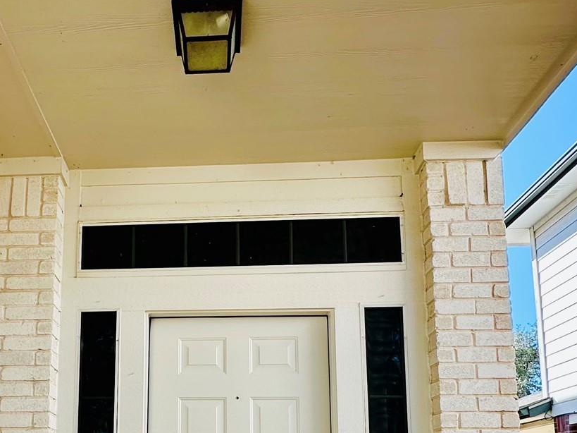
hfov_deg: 51.1
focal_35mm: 35
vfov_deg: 37.2
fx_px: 583
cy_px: 413
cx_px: 169
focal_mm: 2.22
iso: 40
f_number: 2.2
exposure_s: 1/287
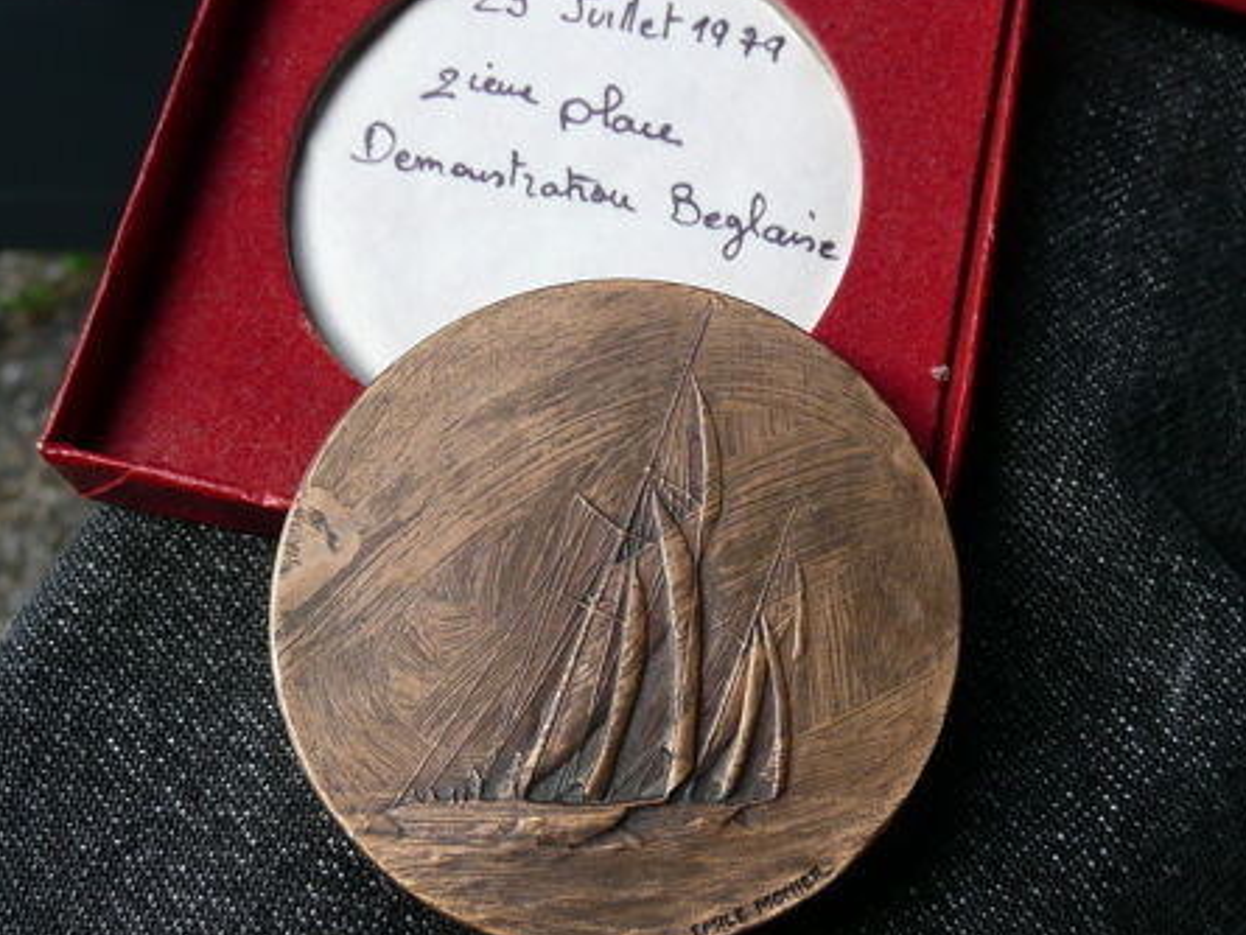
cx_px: 619
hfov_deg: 45.8
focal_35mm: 41
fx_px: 1476
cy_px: 465
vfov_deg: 35.2
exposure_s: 1/250
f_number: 3.5
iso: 100
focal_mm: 5.2
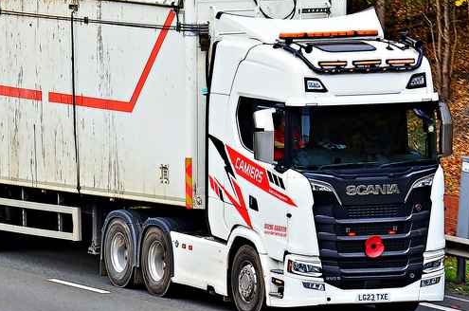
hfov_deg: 5.5
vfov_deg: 3.6
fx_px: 4886
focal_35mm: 376
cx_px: 102
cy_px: 97
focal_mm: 155
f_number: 7.1
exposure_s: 1/320
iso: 500
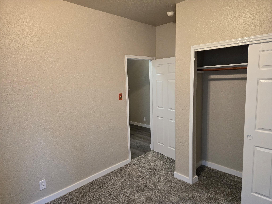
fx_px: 181
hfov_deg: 73.9
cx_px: 136
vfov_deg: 58.9
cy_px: 102
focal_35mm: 23
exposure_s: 1/120
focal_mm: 5.4
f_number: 1.8
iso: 800
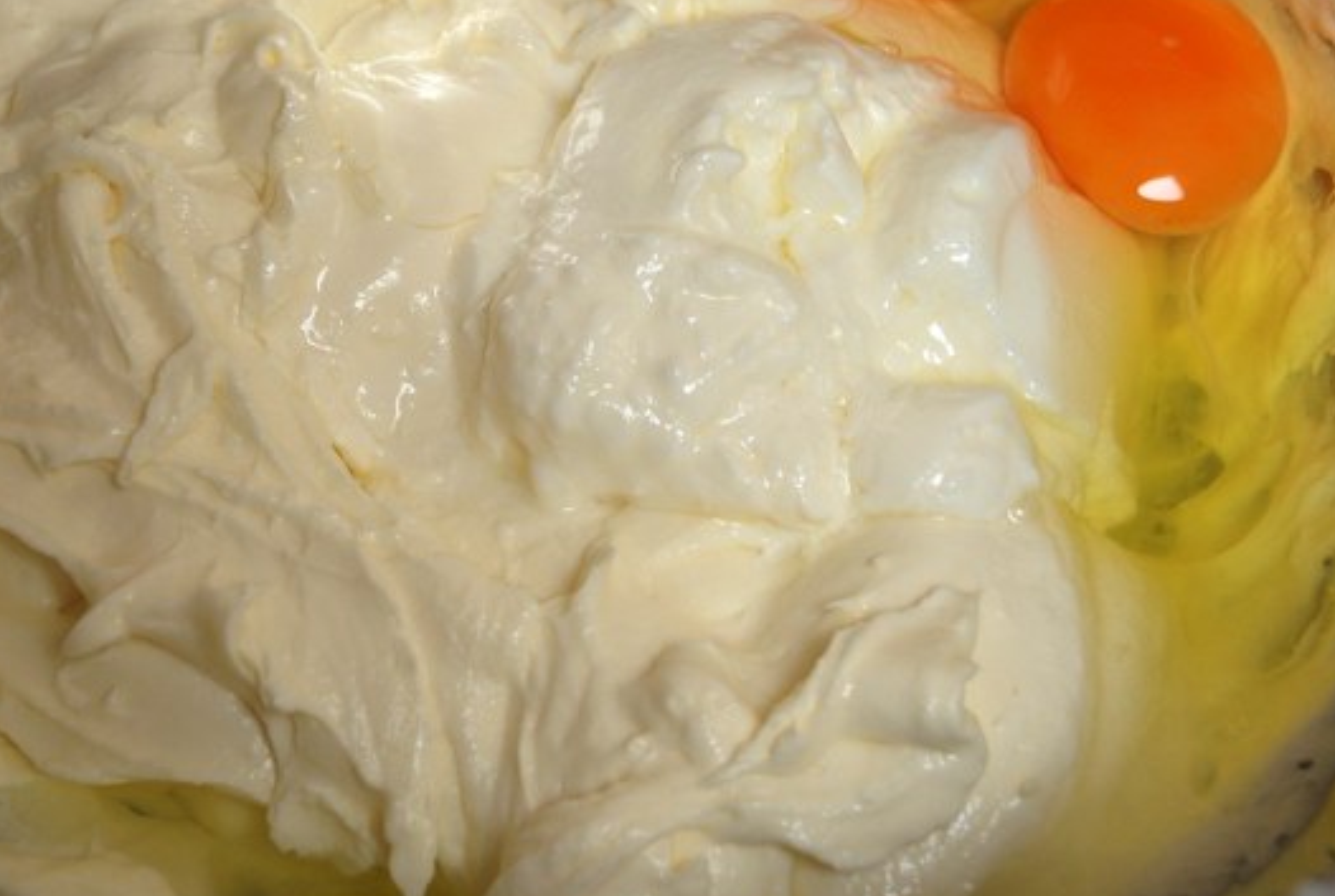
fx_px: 4236
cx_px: 497
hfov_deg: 17.9
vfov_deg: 12.1
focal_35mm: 114
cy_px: 305
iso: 200
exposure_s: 1/100
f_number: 5
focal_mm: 50
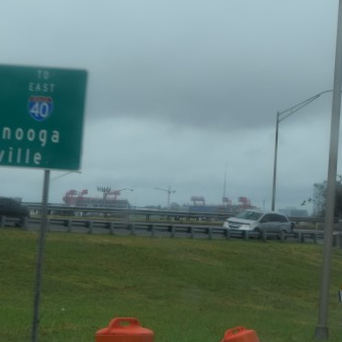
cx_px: 437
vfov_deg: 8.2
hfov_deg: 8.1
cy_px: 63
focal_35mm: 214
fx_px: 2395
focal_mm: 55
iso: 200
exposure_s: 1/250
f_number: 8
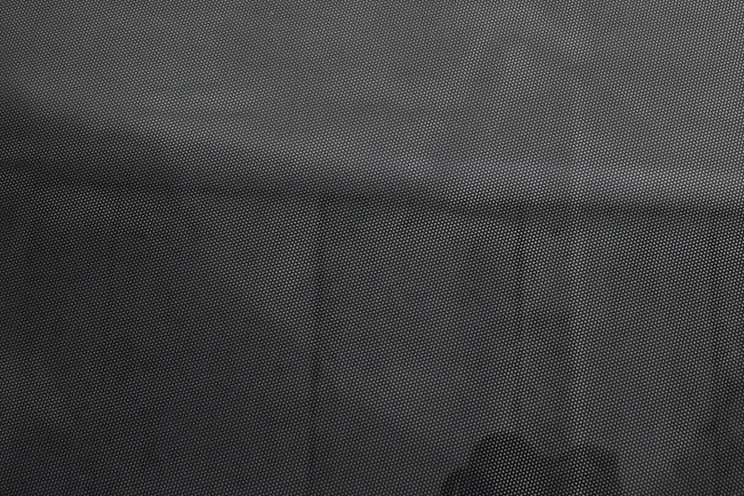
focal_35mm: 57
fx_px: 1178
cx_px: 491
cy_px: 164
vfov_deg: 23.7
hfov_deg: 34.7
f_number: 3.5
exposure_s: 1/250
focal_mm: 18
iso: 800
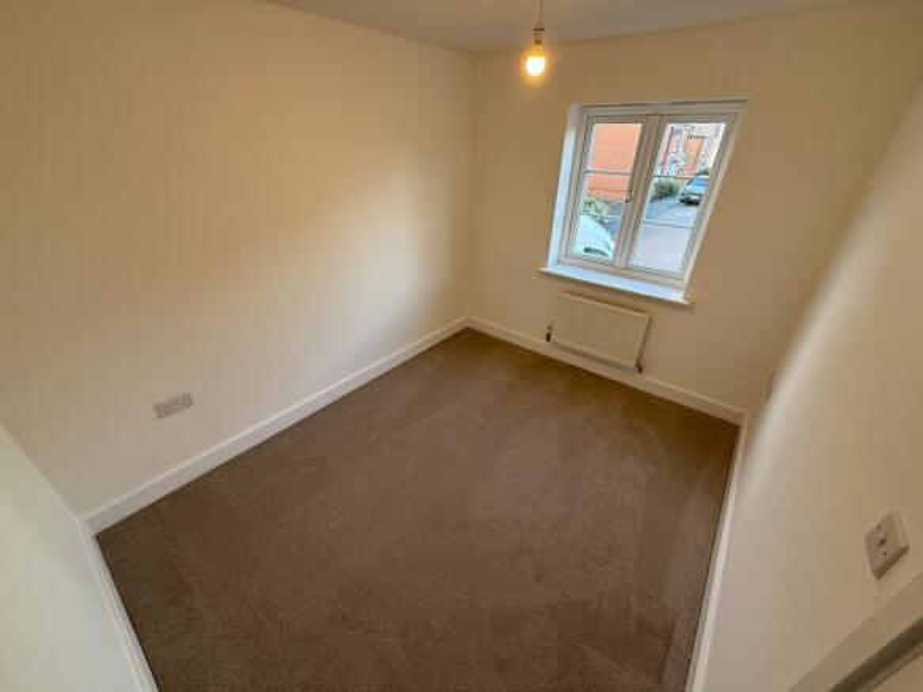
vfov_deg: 85.7
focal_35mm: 14
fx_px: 373
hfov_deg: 102.1
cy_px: 346
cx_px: 462
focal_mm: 2.22
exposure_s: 1/99
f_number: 2.2
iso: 160
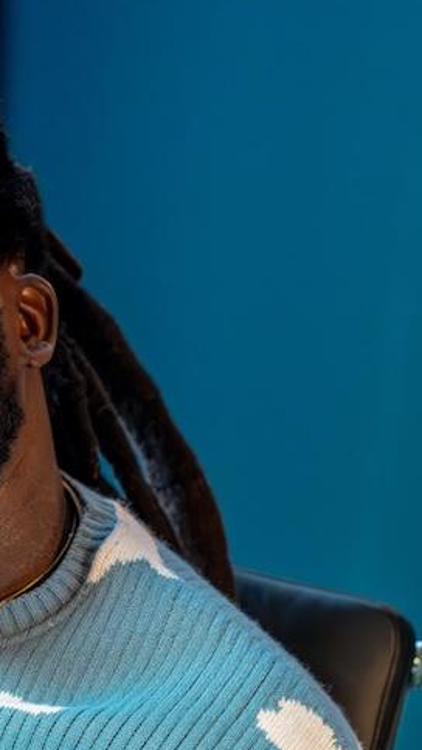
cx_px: 68
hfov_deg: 10.1
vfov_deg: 18.0
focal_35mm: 119
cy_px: 509
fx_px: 2369
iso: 2500
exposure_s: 1/125
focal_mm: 55
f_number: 2.2
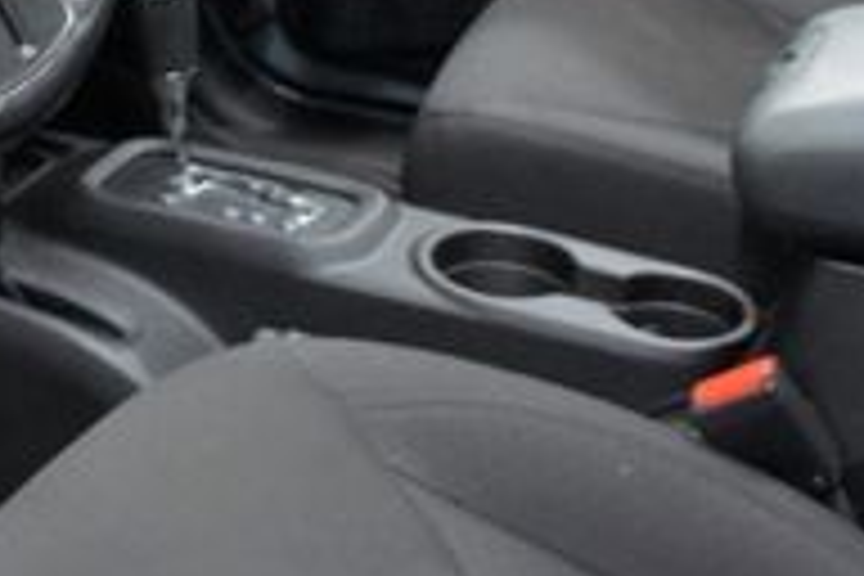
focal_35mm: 90
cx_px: 238
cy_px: -40
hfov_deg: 22.5
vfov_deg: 14.9
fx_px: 2160
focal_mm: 18
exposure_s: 1/50
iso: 1600
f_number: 3.5
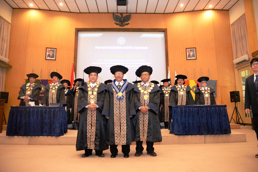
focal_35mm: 24
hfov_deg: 73.8
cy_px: 86
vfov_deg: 53.1
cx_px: 129
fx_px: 172
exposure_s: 1/180
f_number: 4
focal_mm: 24
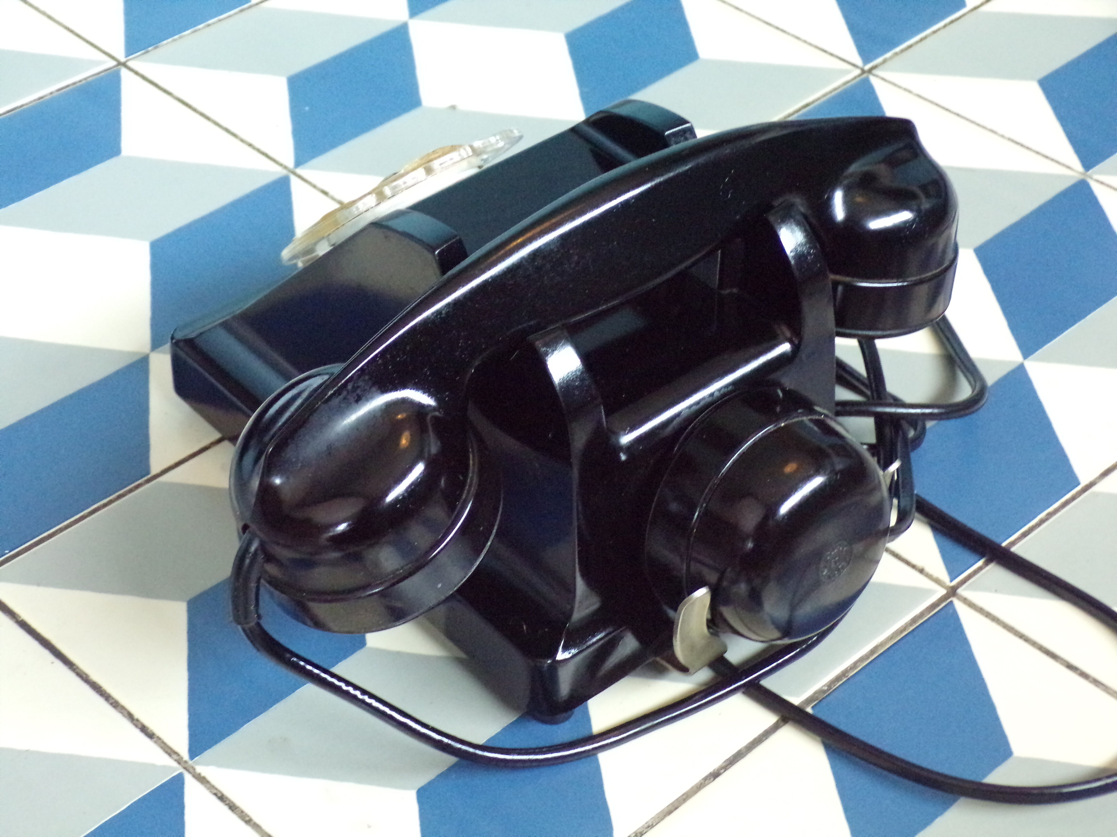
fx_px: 2097
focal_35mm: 65
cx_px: 558
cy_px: 418
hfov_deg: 29.8
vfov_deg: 22.6
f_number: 3.8
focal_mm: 11.6
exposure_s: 1/34
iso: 800
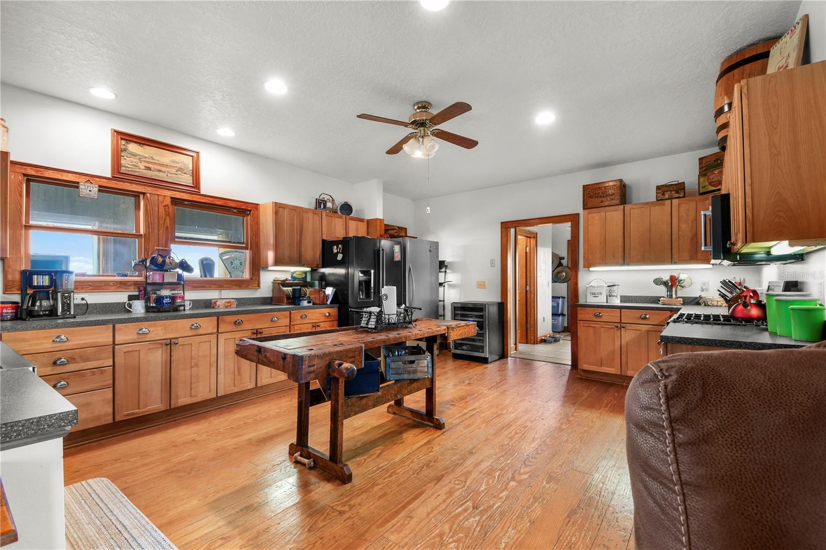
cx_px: 413
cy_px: 275
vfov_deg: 77.3
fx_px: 344
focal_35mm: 15
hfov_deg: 100.4
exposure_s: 1/2
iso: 100
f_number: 7.1
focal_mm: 10
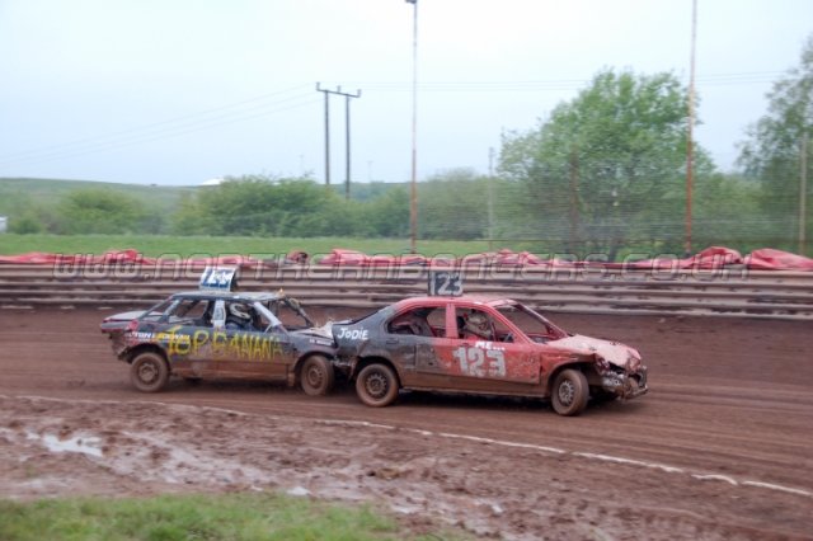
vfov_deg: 22.6
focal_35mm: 60
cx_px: 406
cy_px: 270
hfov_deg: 33.4
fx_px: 1354
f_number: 4.8
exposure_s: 1/250
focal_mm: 40
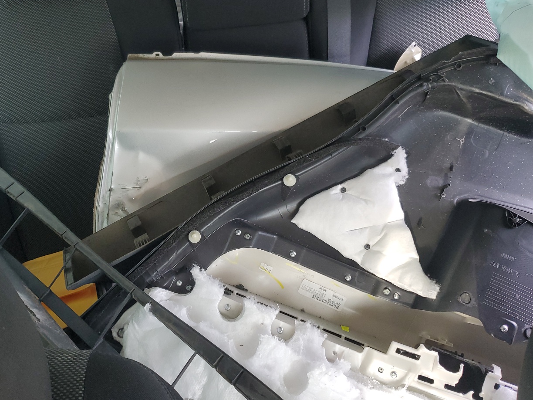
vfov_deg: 41.7
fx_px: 524
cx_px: 216
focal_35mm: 34
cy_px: 179
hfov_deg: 53.6
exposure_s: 1/120
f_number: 1.5
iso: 70
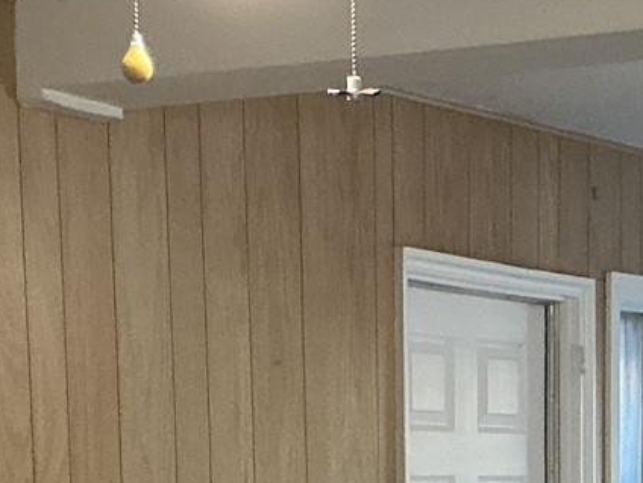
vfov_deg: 10.0
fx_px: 2601
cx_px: 549
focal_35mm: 140
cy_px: 864
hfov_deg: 14.0
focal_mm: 3
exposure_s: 1/60
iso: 250
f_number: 1.8
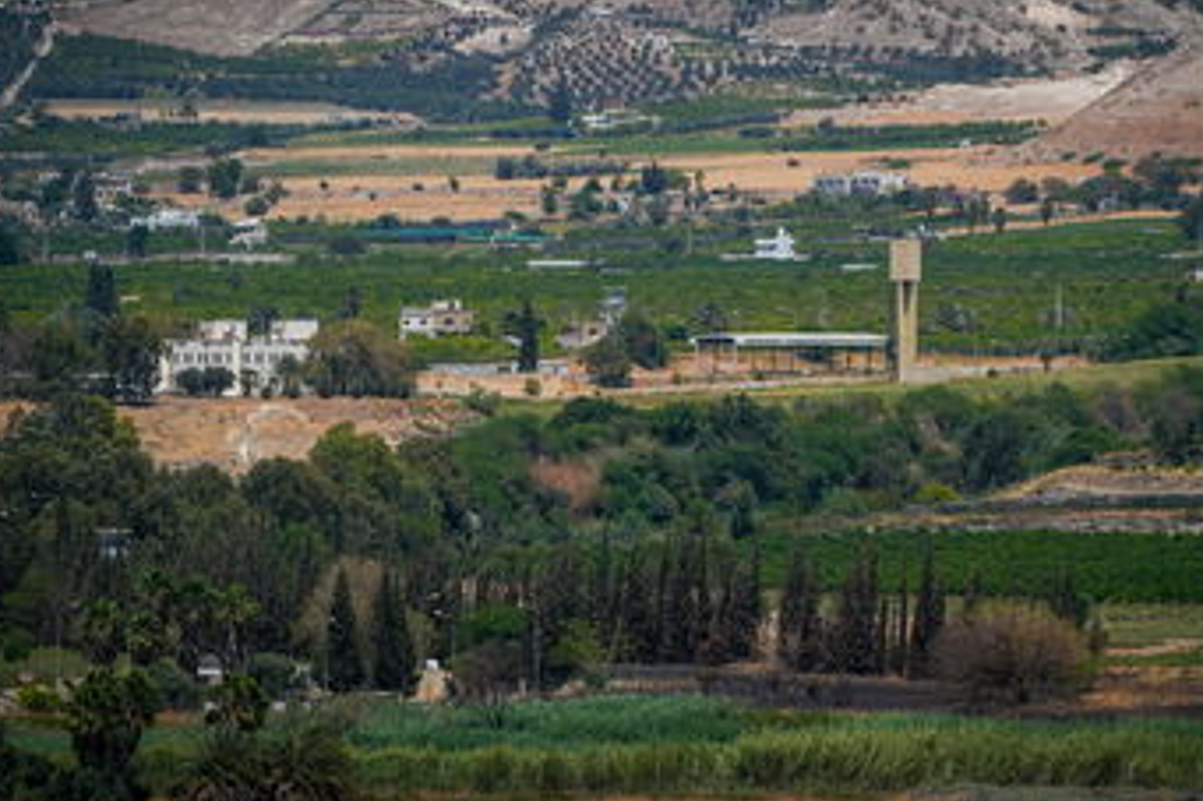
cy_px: 356
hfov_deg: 5.9
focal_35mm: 352
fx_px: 11756
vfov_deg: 3.9
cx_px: 653
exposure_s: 1/2000
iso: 100
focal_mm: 300
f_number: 5.6
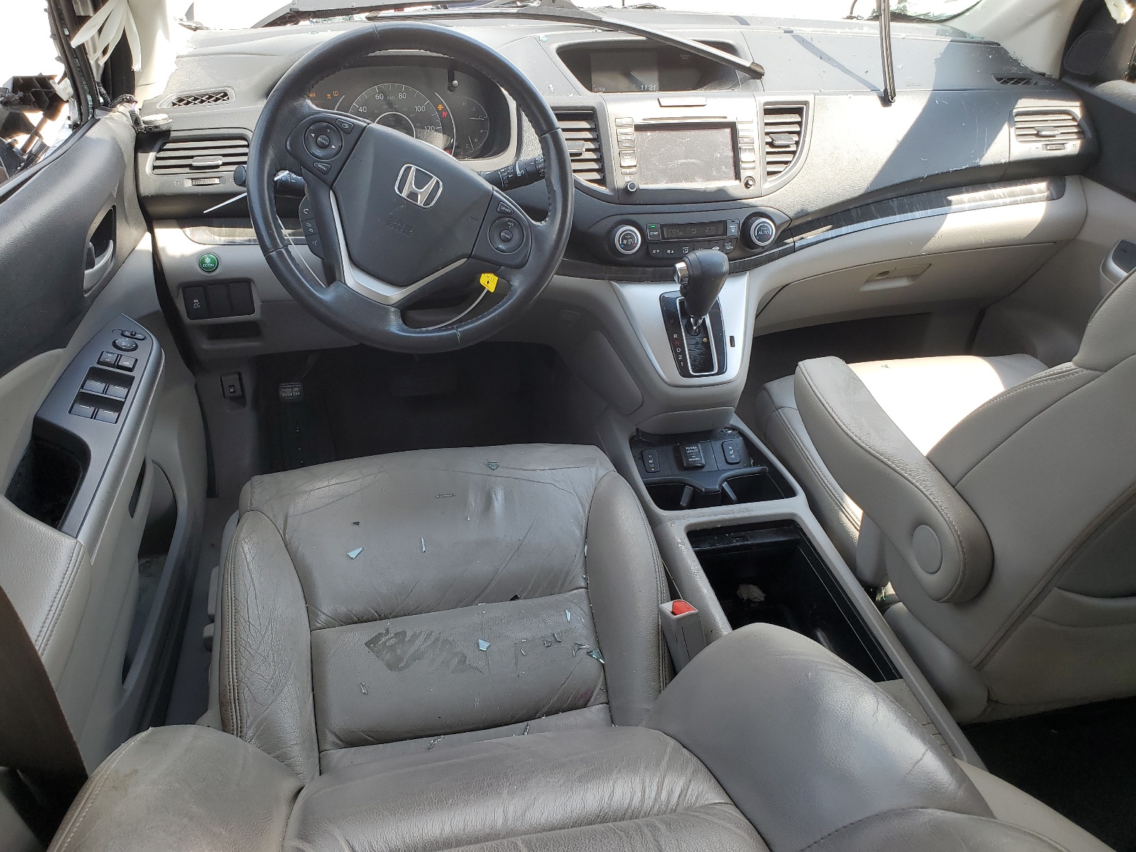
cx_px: 568
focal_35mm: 26
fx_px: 853
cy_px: 426
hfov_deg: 67.3
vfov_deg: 53.1
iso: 50
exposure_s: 1/286
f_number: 1.5
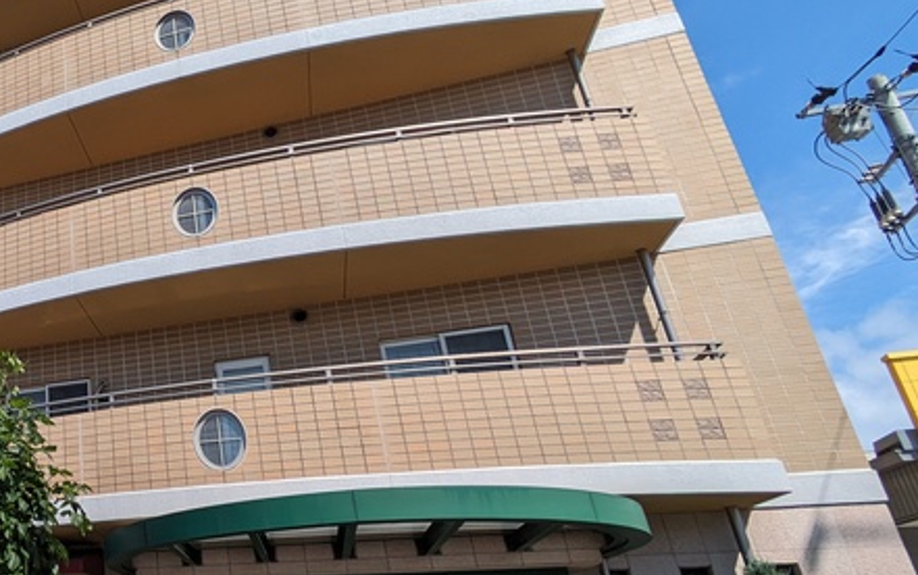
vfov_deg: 39.2
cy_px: 362
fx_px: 801
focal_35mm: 32
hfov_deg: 48.3
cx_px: -14
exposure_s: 1/1965
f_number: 2.2
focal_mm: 1.83
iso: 46
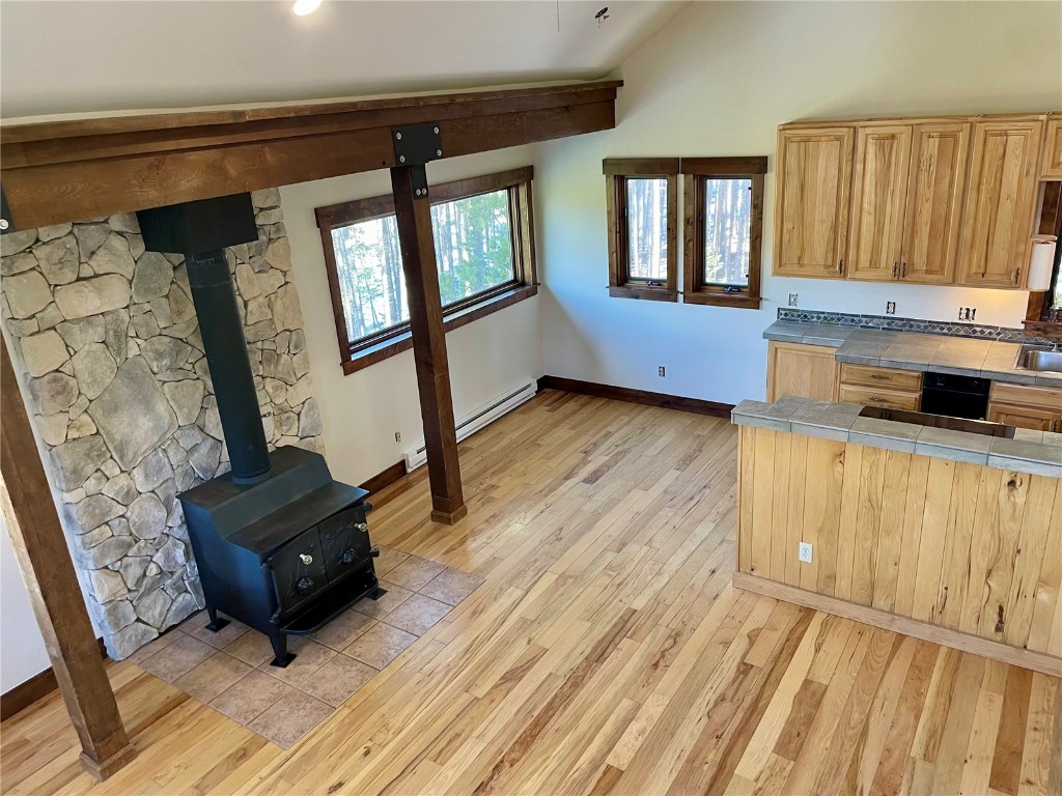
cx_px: 531
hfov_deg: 67.3
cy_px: 398
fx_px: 798
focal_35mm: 26
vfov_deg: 53.1
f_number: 1.6
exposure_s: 1/60
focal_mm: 4.2
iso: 100
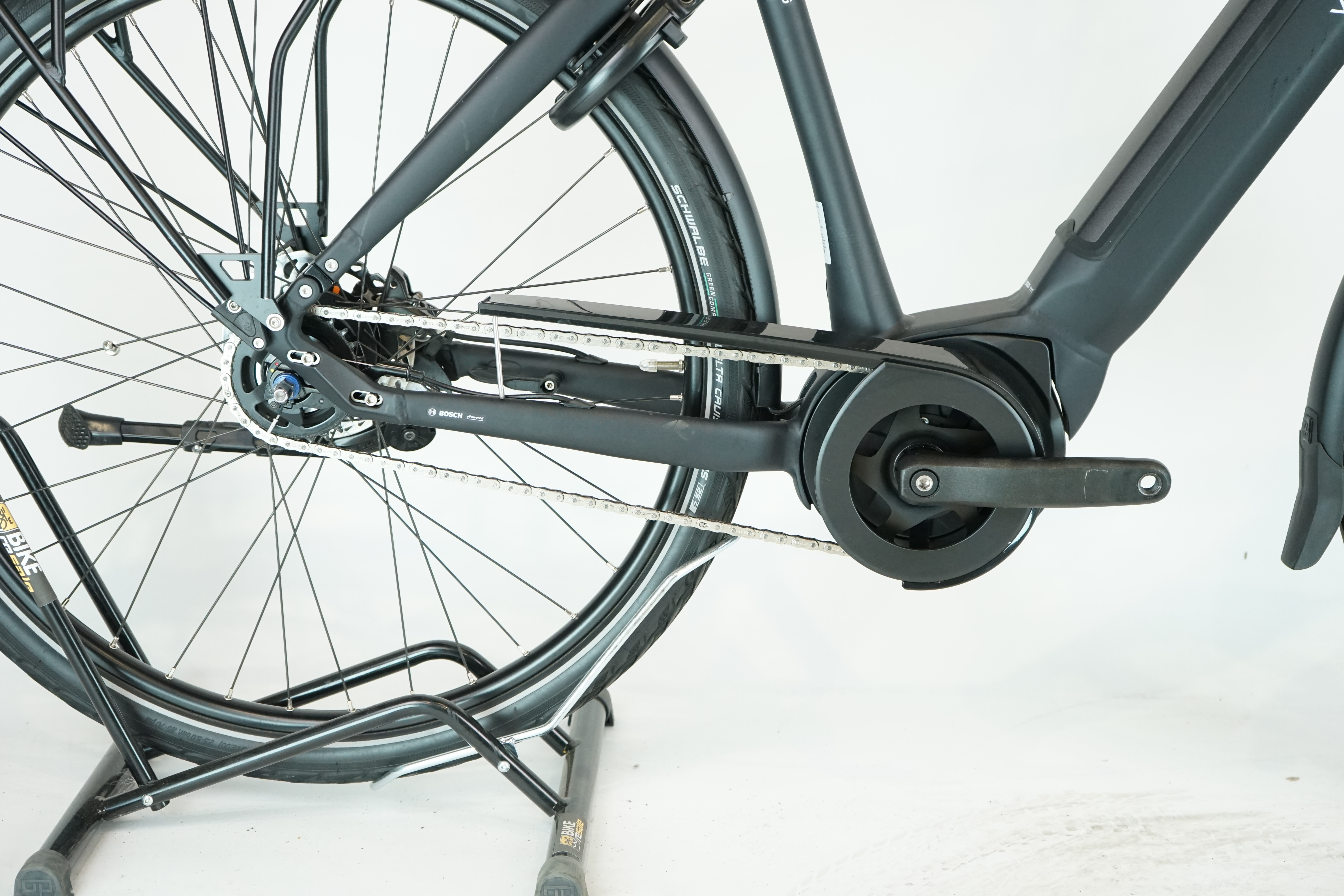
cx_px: 672
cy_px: 448
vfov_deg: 22.6
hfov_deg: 33.4
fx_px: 2240
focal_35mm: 60
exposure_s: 1/200
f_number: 5
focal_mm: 60
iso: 2000
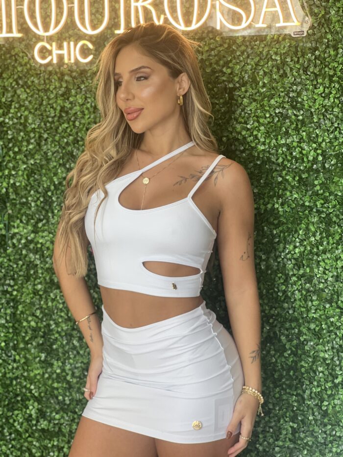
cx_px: 172
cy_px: 228
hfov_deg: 19.1
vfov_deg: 25.3
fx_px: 1017
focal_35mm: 77
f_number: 2.8
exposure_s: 1/120
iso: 80
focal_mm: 9
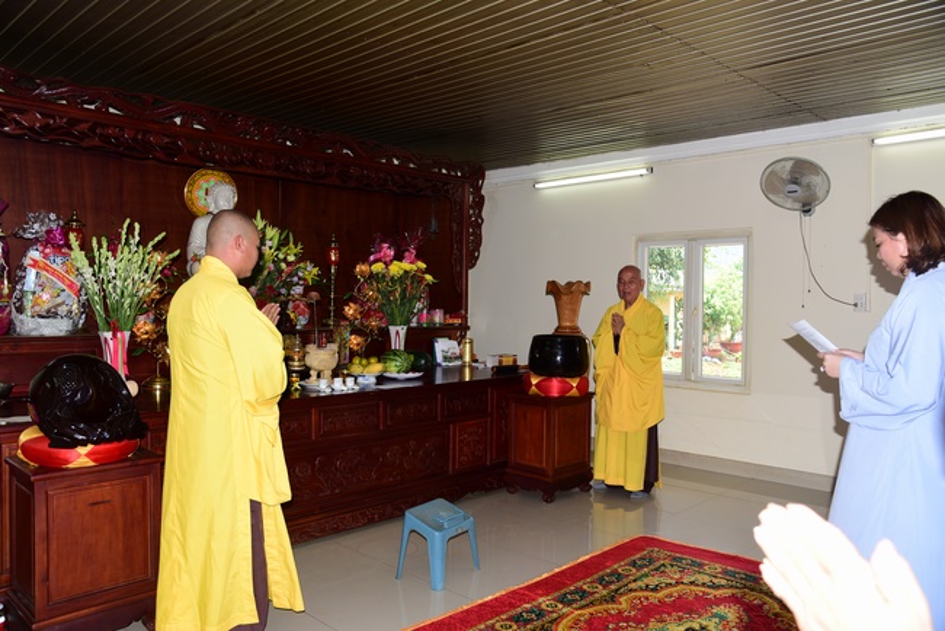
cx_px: 472
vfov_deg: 48.0
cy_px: 316
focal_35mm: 27
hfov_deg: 67.4
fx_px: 709
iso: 400
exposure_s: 1/200
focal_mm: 27
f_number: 5
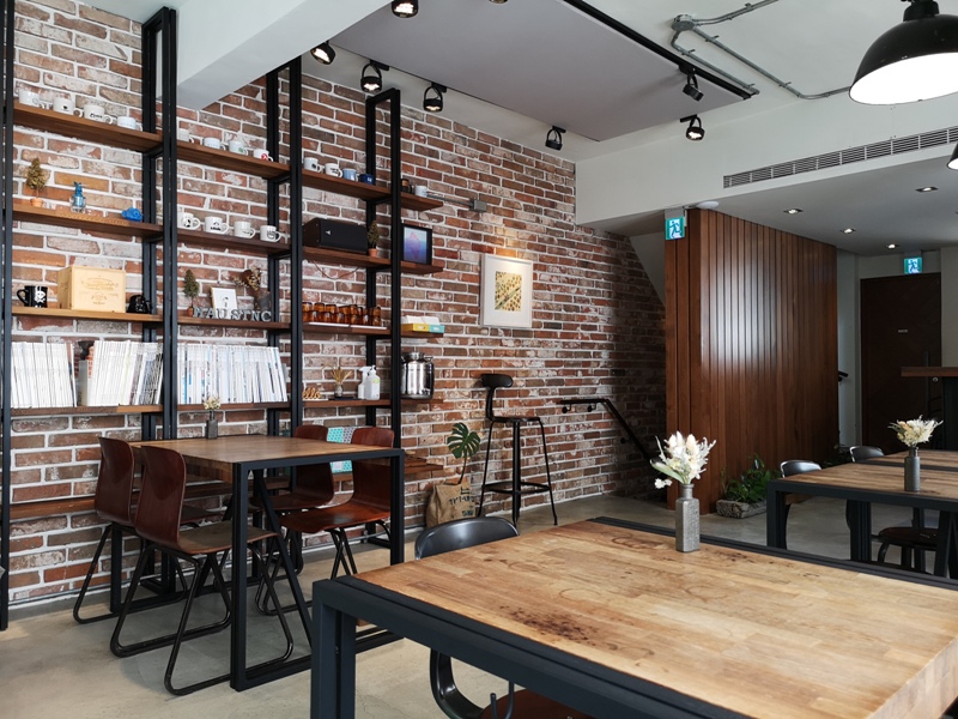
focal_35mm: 27
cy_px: 360
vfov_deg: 51.4
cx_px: 479
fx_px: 747
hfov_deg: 65.3
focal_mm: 3.95
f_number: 1.8
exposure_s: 1/60
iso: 80
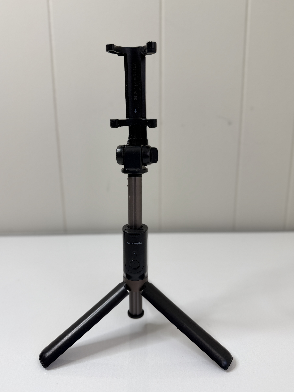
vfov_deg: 69.4
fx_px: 283
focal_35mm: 25
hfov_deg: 54.9
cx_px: 142
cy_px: 198
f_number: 1.78
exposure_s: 1/134
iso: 50
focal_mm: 6.76
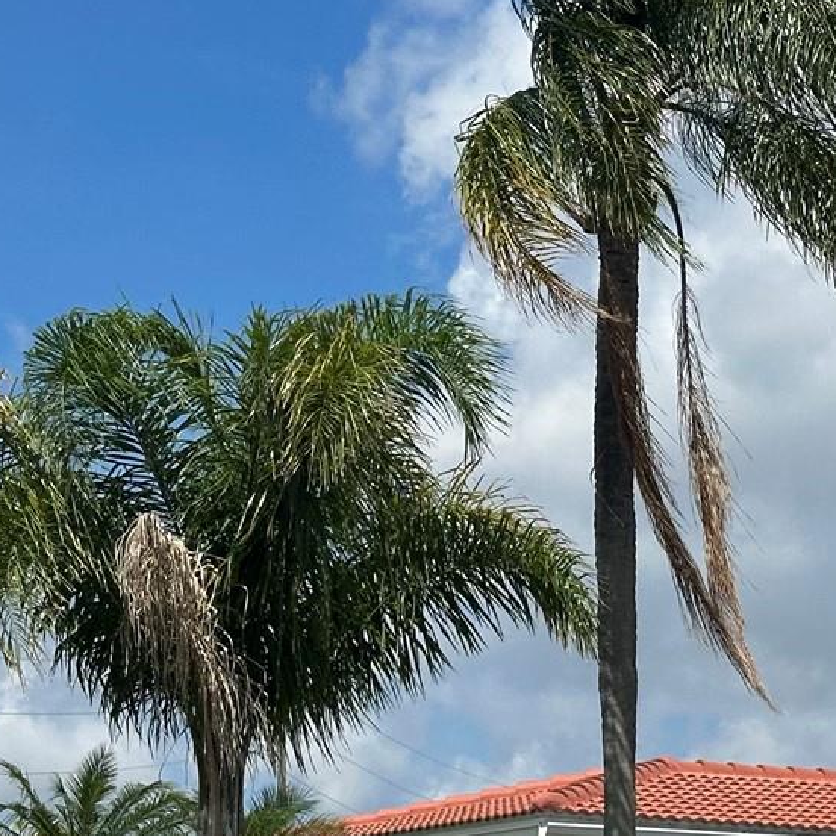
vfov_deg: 14.2
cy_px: 507
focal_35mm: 123
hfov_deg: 14.0
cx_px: 756
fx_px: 3361
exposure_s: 1/7092
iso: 64
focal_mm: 6.86
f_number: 1.78
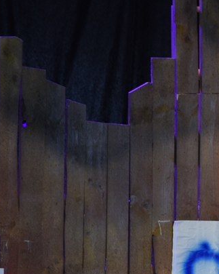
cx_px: 472
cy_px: 360
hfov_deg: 1.8
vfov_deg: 2.3
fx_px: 6800
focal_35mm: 839
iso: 800
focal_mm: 200
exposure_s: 1/200
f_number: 3.5
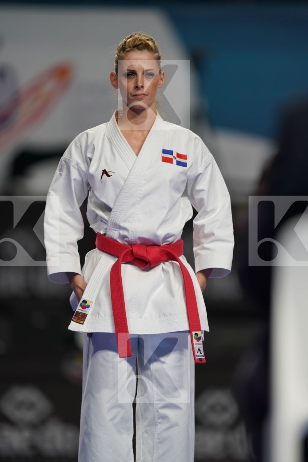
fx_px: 5133
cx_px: 154
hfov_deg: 3.4
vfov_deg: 5.2
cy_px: 231
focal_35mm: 400
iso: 640
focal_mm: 400
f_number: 2.8
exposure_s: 1/500
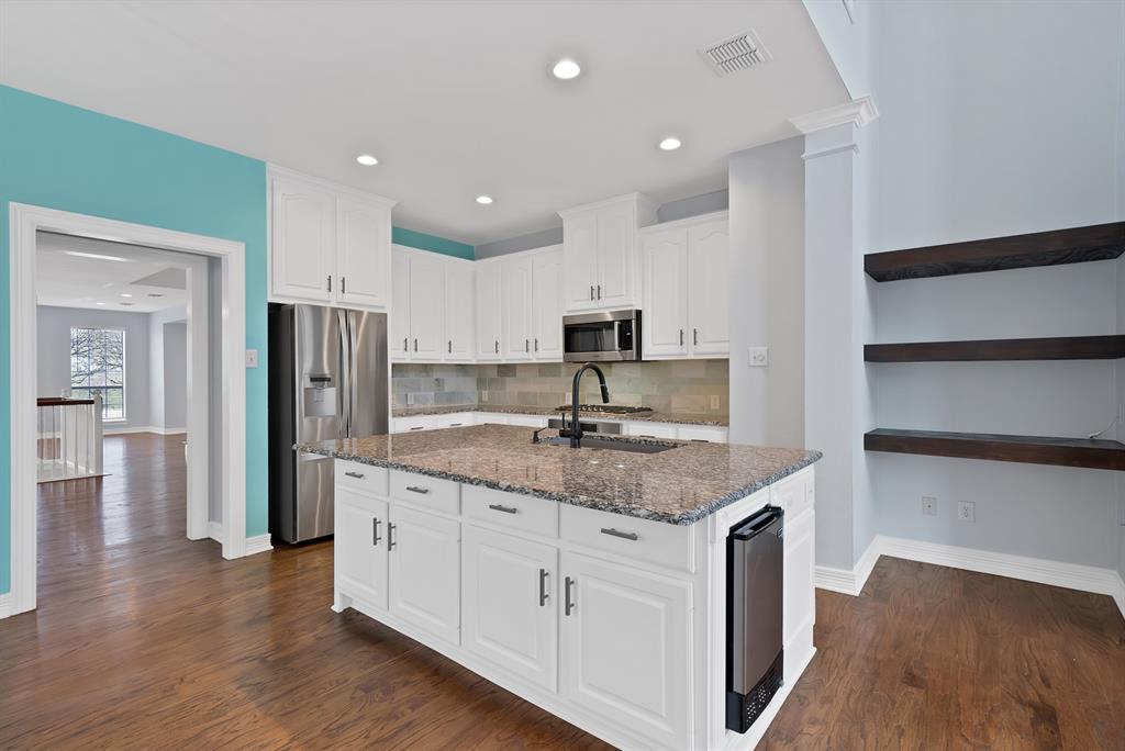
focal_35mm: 16
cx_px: 562
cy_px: 376
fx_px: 500
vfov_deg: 73.8
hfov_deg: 96.7
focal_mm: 16
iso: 640
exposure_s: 1/8
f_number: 9
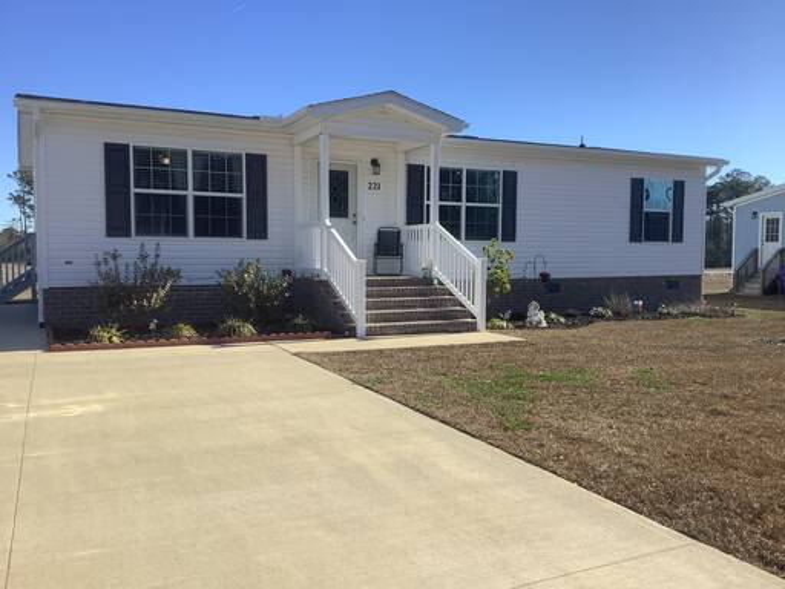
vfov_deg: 45.4
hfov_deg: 58.4
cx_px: 392
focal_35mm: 31
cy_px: 294
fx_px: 703
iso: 25
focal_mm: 3.3
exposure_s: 1/1148
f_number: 2.4
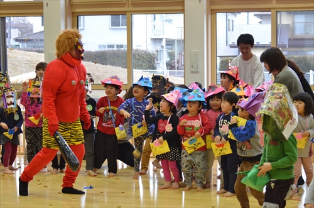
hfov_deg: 24.2
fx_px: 731
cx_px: 157
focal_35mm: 84
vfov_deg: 16.2
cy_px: 104
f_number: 6.3
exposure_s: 1/250
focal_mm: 56
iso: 3200
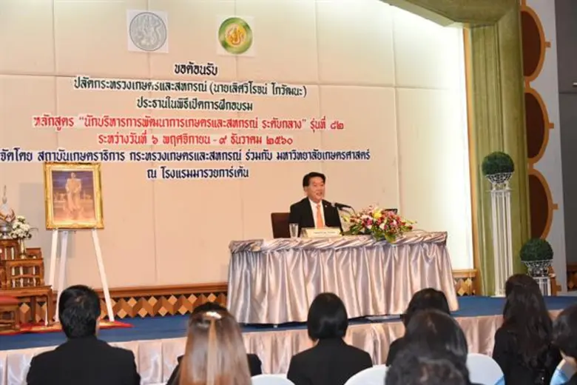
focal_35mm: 68
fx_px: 1090
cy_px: 192
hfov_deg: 29.7
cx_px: 288
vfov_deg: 20.0
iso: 2500
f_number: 5.6
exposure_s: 1/125
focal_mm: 68
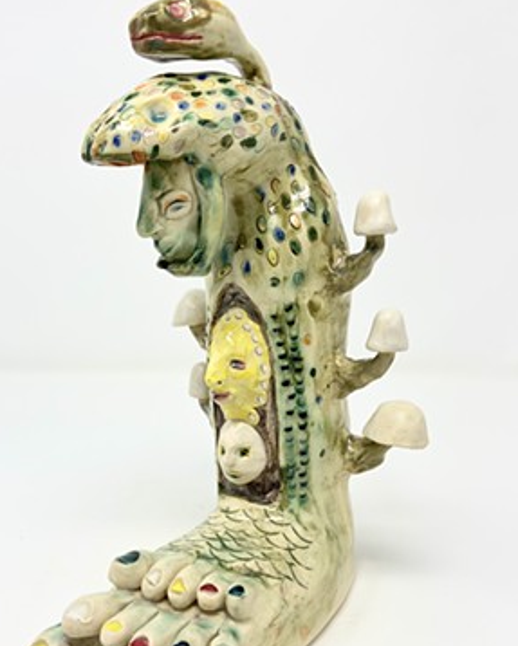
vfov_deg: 52.6
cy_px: 368
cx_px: 200
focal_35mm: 34
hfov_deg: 43.1
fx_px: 651
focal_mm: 4.2
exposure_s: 1/317
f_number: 1.8
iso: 32
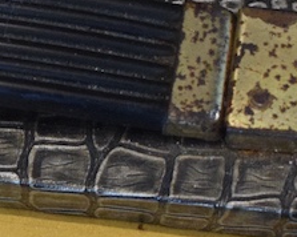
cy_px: 160
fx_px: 2828
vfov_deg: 4.8
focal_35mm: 322
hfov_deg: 5.9
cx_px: -226
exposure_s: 1/60
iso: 2200
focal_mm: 34
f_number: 4.5
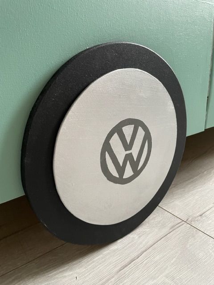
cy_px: 142
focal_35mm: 26
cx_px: 107
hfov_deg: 53.1
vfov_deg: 67.3
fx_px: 214
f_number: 1.6
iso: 500
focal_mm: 4.2
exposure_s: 1/60
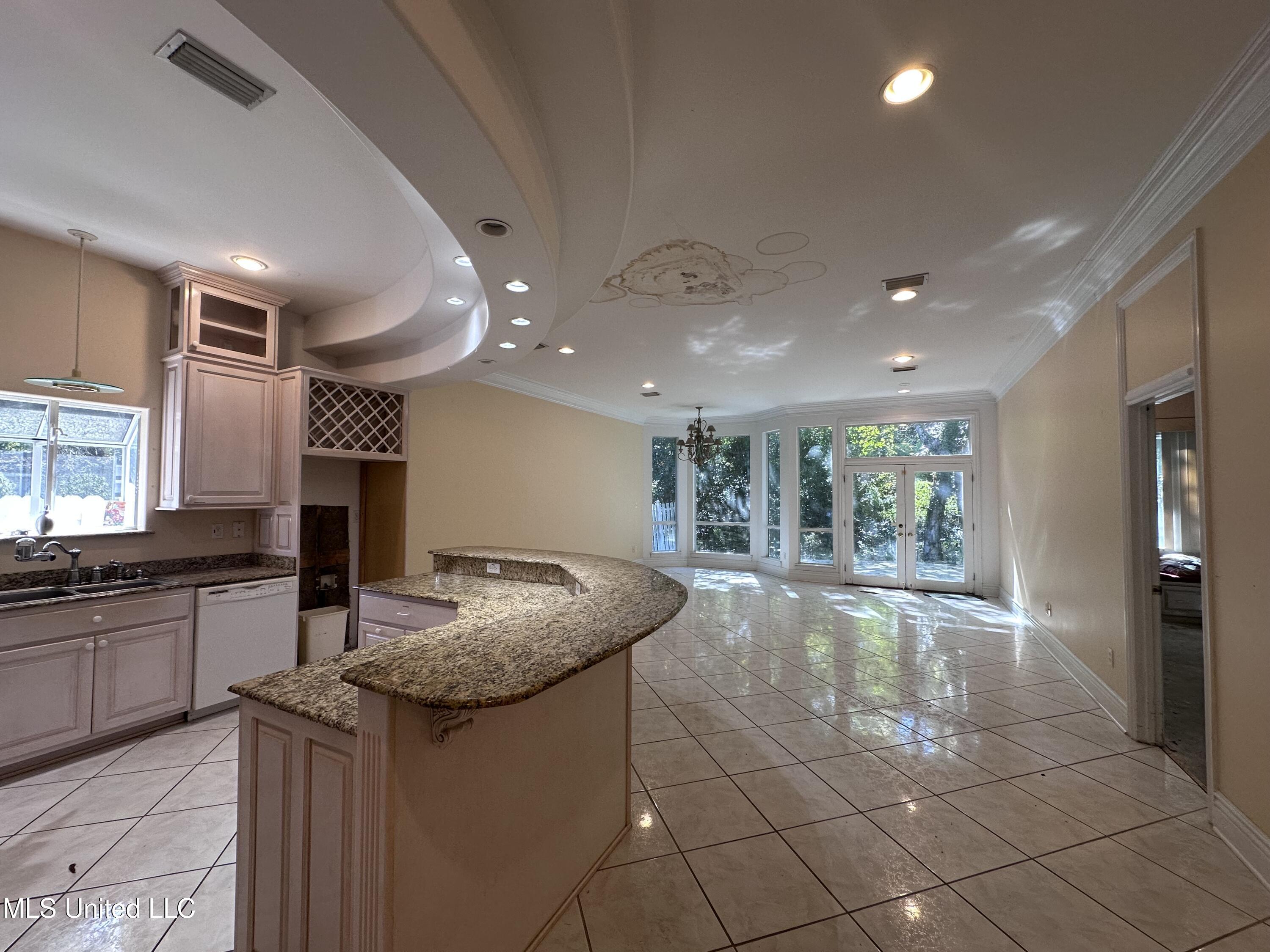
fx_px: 514
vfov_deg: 85.7
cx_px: 635
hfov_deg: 102.1
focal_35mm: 14
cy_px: 476
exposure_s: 1/120
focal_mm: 2.22
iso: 125
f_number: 2.2
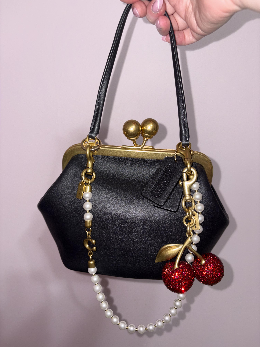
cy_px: 174
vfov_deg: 67.3
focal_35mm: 26
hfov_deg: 53.1
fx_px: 260
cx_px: 130
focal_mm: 5.96
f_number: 1.6
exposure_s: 1/38
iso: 50
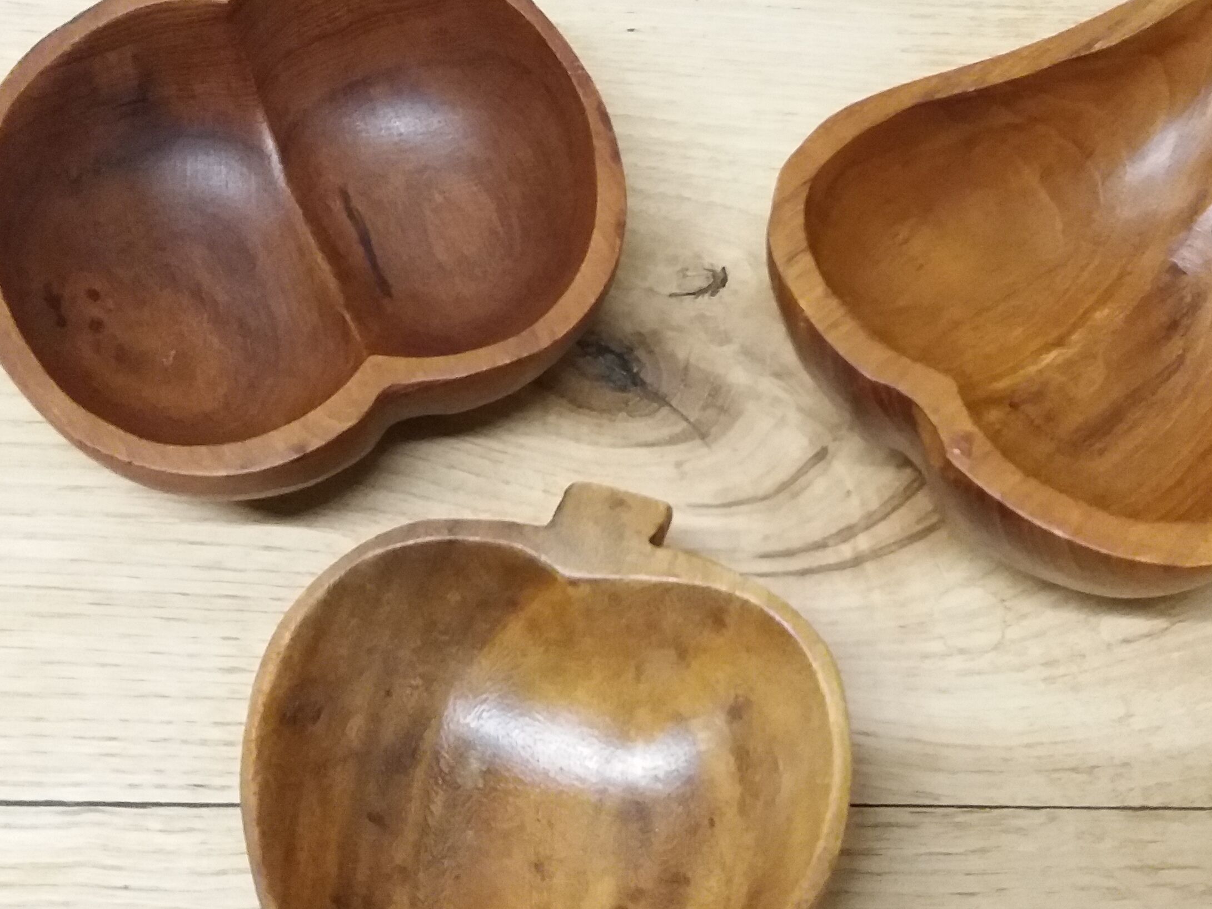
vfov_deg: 27.4
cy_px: 324
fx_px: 1856
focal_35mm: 53
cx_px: 685
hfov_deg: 36.1
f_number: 1.9
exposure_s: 1/143
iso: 400
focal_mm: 3.7
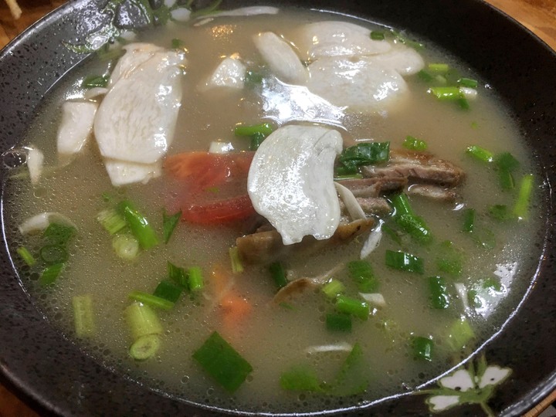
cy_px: 208
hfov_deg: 61.7
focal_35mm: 29
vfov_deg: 48.2
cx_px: 278
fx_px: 466
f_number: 2.2
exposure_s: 1/30
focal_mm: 4.15
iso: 100
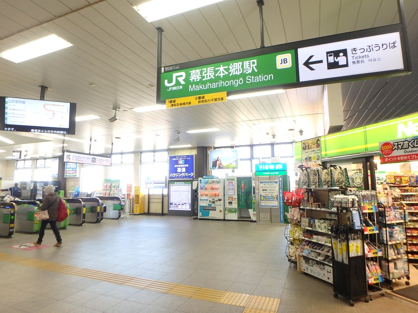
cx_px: 209
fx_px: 254
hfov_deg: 79.0
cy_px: 156
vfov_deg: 63.4
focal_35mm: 21
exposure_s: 1/40
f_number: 3.5
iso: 200
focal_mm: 3.7
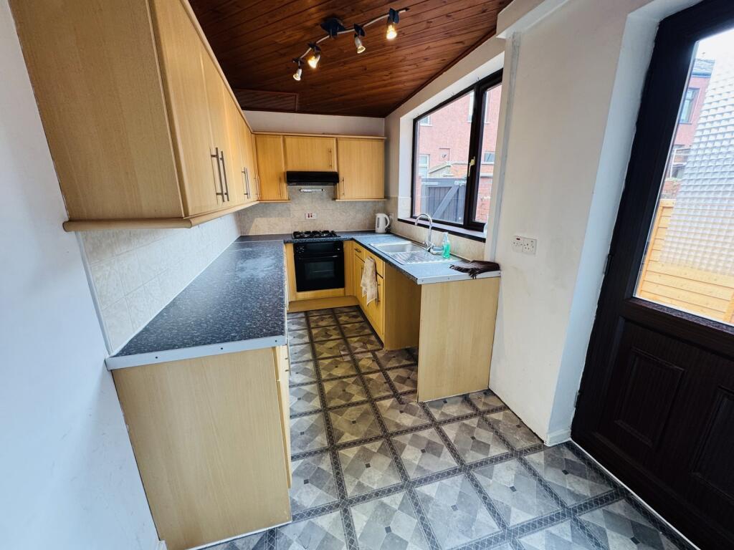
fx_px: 297
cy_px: 275
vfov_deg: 85.7
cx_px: 367
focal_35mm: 14
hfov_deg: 102.1
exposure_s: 1/100
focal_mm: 2.22
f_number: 2.2
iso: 160
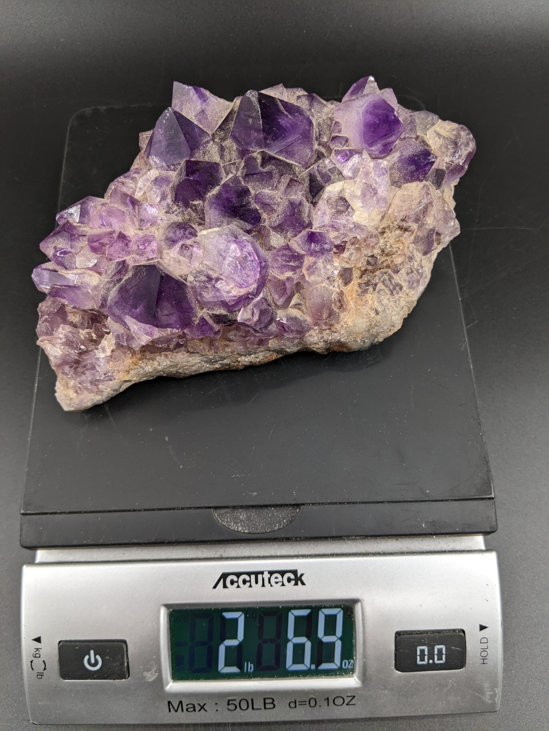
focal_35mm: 27
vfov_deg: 65.3
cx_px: 274
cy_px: 366
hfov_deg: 51.4
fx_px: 571
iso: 71
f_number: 1.8
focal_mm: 4.44
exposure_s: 1/120
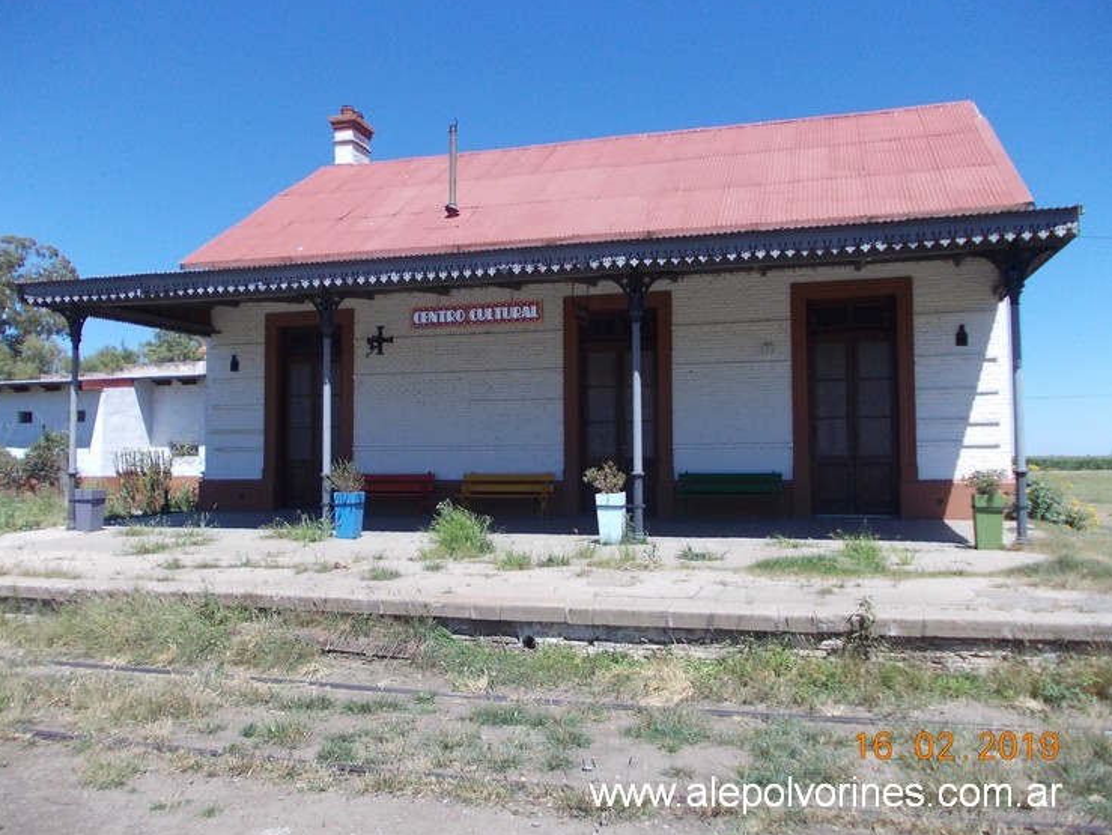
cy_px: 417
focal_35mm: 29
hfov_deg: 61.6
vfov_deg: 48.3
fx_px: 932
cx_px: 542
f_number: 5.4
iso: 80
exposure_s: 1/320
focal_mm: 4
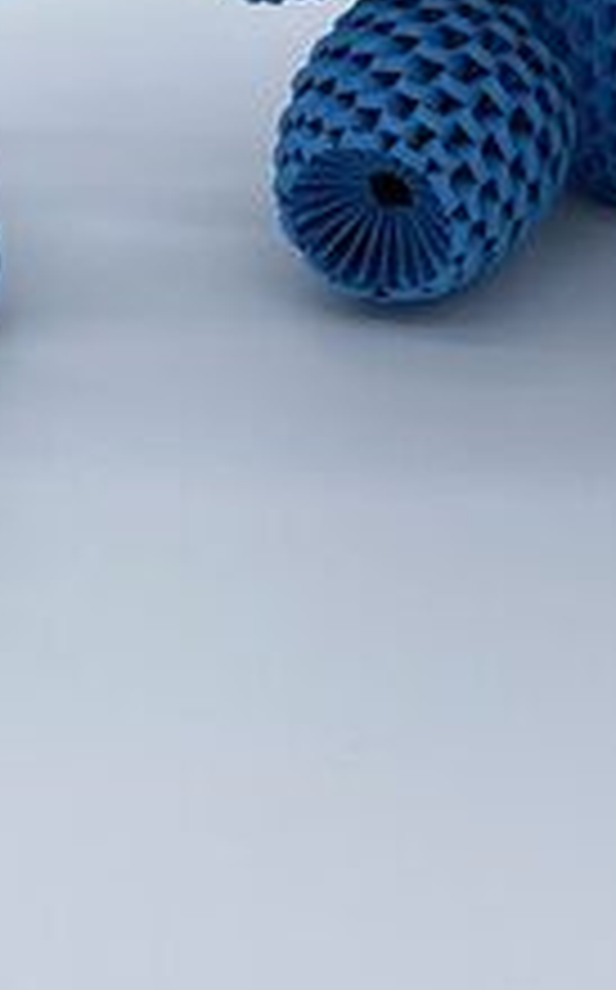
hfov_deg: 11.5
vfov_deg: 17.7
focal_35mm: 113
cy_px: -130
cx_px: 402
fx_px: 3043
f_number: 1.6
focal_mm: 4.2
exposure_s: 1/1642
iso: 32
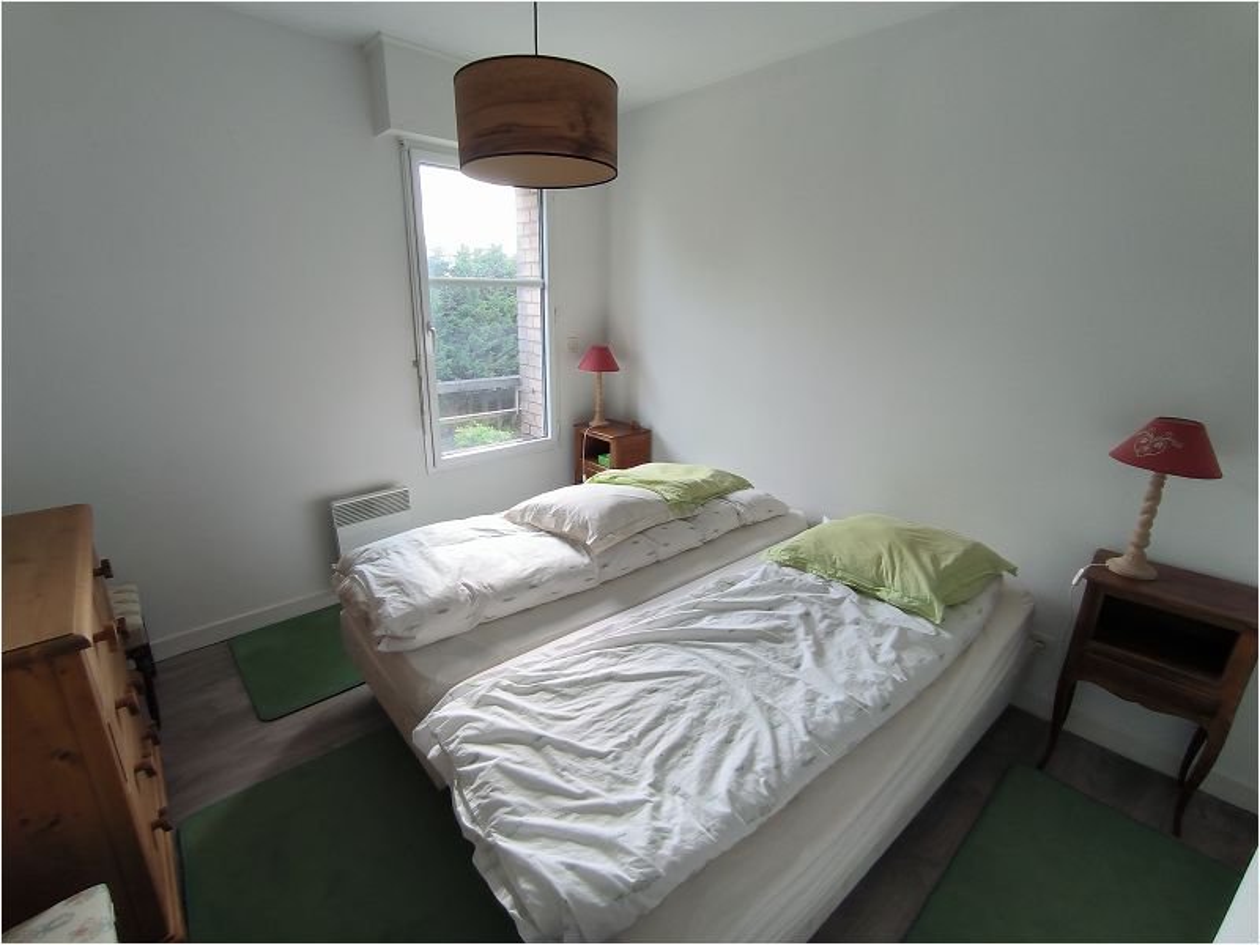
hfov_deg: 94.5
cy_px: 472
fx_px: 582
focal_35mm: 16
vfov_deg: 78.1
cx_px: 630
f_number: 2.2
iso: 70
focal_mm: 1.65
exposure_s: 1/49.9
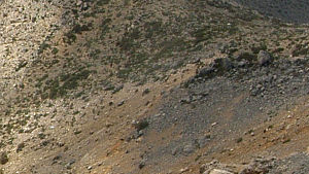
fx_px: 2680
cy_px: 51
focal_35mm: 327
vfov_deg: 3.7
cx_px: -289
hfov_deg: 6.4
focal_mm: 12.4
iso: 50
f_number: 7.1
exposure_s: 1/160
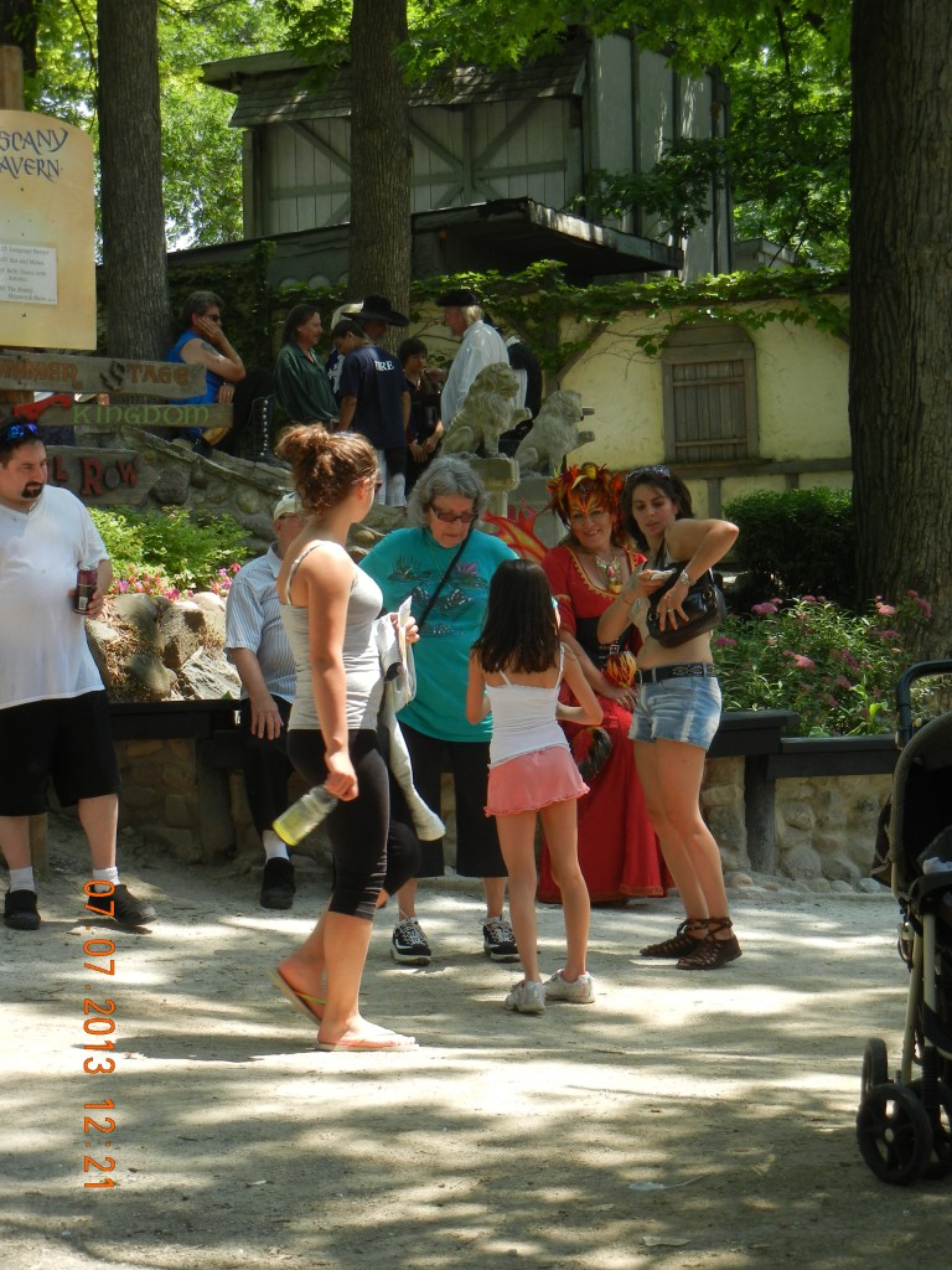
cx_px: 476
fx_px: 3264
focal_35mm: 89
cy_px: 635
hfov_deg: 16.6
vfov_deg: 22.0
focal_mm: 16
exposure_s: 1/264
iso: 160
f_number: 4.4
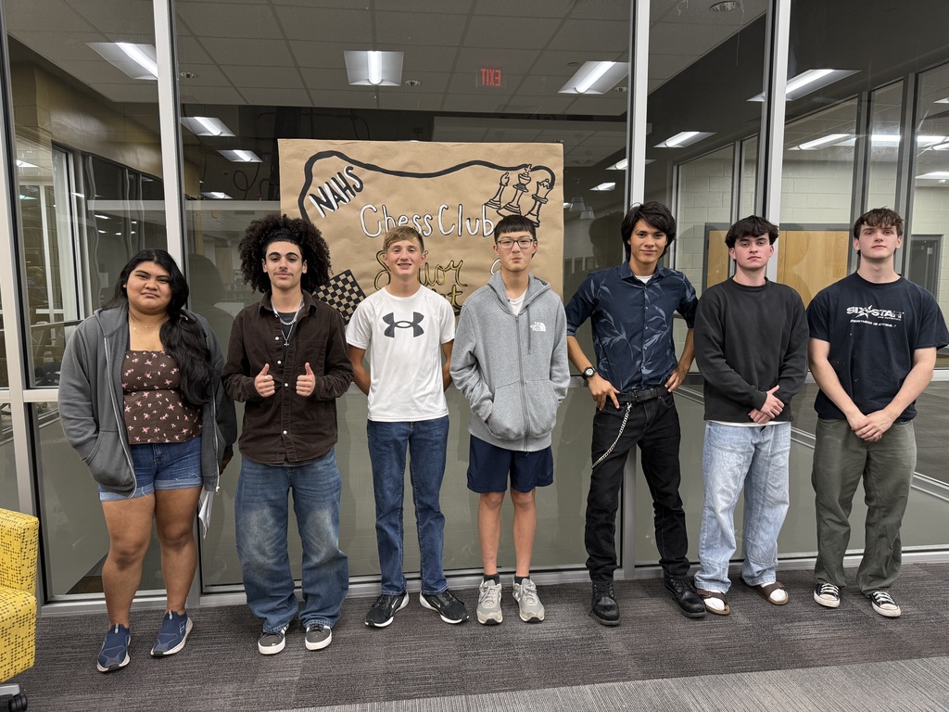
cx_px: 474
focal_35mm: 24
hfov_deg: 71.6
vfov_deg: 56.8
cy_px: 356
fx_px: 658
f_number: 1.78
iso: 160
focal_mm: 6.76
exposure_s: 1/60
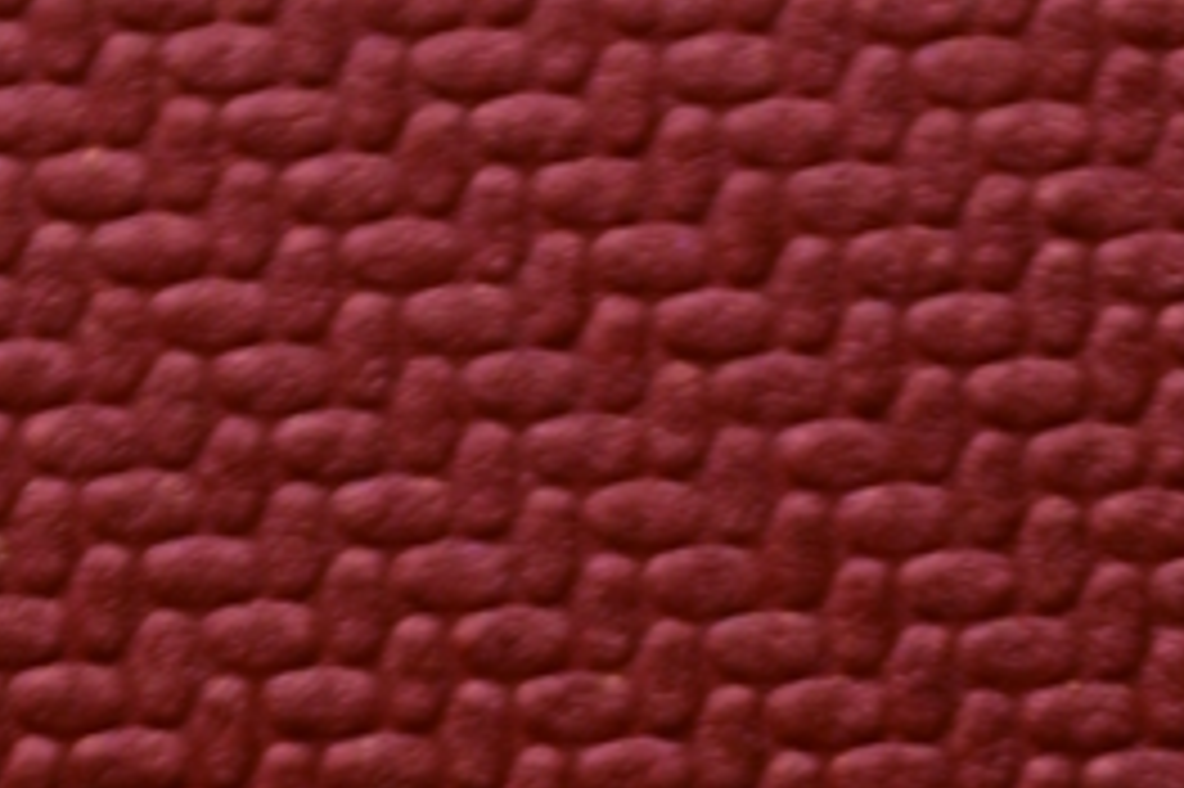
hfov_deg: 6.3
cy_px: 2310
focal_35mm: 329
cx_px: 936
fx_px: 10813
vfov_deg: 4.0
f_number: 8
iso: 100
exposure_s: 1/60
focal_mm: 48
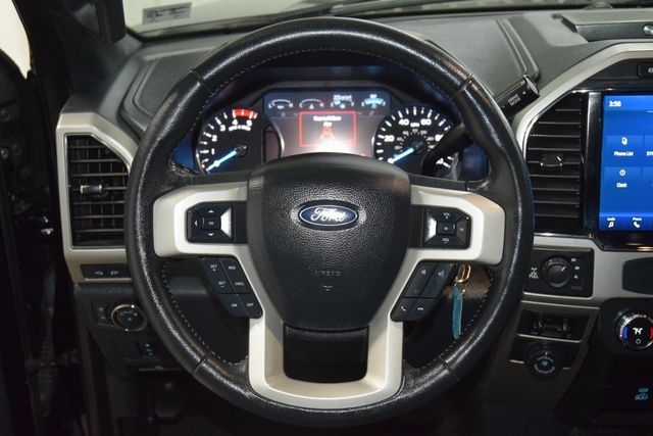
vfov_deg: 29.0
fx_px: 844
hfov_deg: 42.3
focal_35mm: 46
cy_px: 218
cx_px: 326
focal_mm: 31
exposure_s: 1/60
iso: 2000
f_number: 4
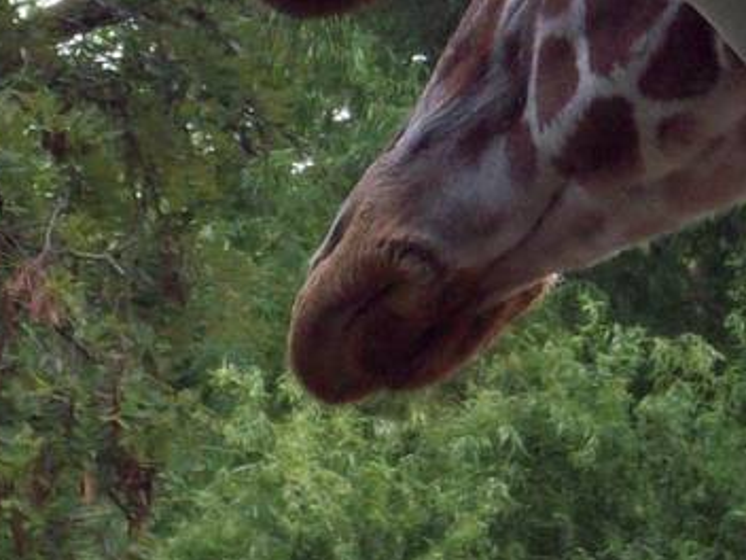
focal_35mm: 505
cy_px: -293
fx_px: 10883
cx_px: 409
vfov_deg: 2.9
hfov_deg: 3.9
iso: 80
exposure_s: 1/198
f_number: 5.2
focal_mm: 18.6
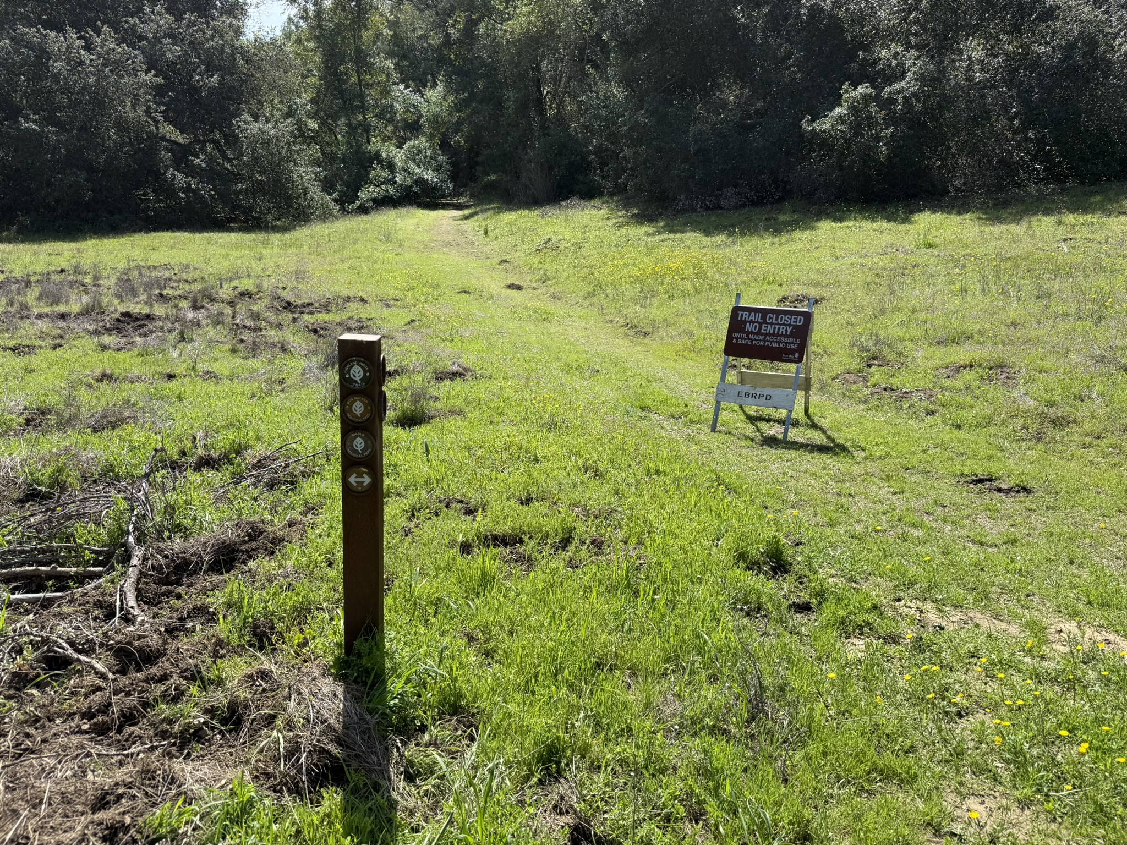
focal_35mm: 24
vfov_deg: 56.8
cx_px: 564
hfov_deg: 71.6
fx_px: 781
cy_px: 422
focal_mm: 6.76
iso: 80
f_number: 1.78
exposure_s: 1/2370
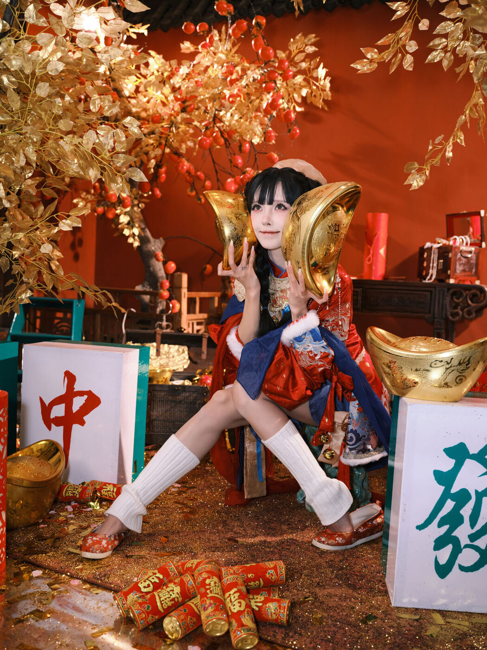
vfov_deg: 51.4
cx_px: 244
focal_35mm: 36
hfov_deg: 39.7
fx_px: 675
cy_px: 325
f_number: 4
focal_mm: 45
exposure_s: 1/125
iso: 800
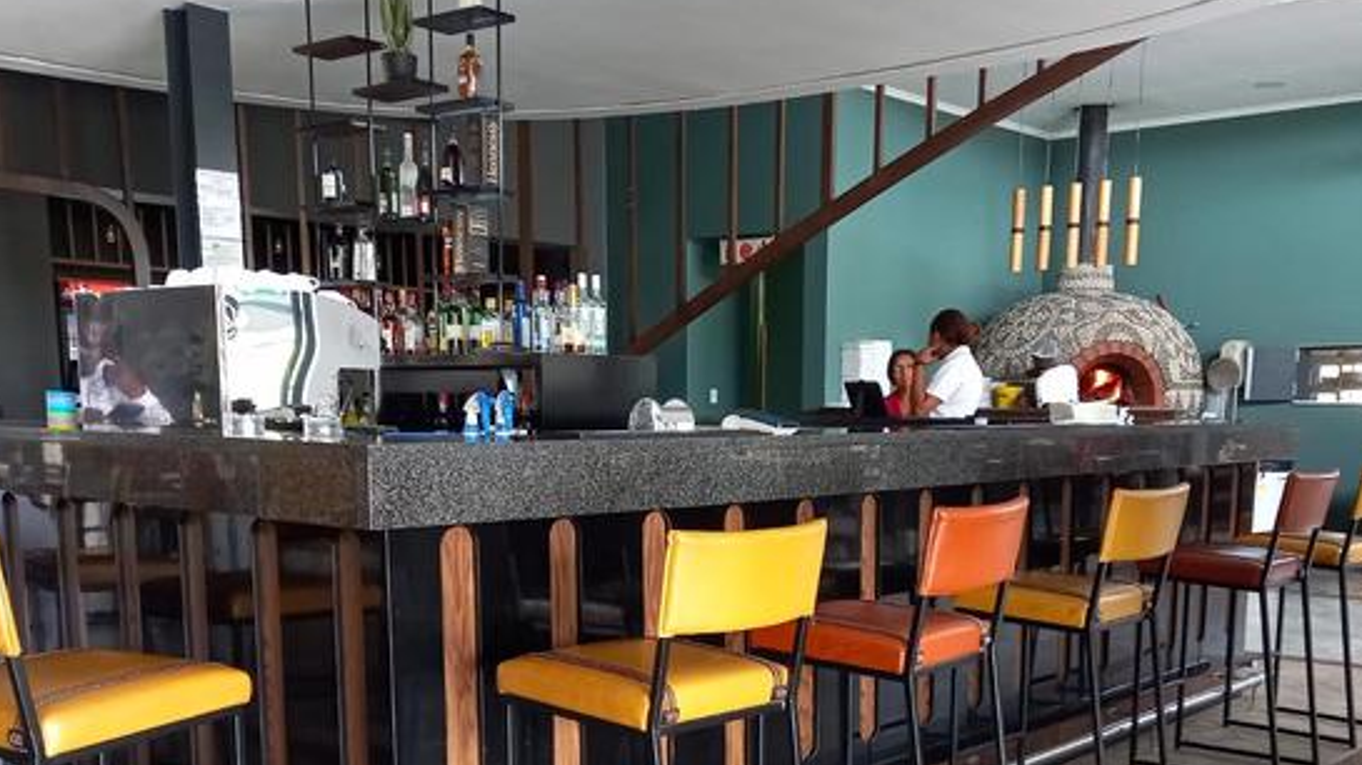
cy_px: 675
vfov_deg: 28.6
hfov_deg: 50.4
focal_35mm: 40
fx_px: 1444
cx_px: 740
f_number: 2
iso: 200
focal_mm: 4.6
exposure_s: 1/33
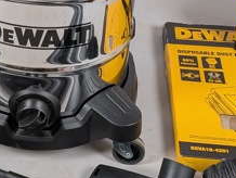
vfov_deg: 16.7
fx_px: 601
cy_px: 47
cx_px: 60
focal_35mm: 88
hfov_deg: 22.0
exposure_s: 1/33.3
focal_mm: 4.53
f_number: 1.7
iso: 39
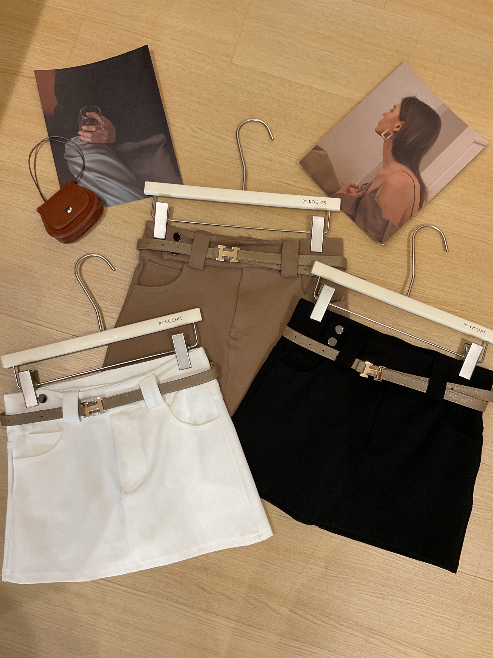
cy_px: 329
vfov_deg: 61.7
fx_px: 551
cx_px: 246
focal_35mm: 29
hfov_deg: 48.2
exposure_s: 1/50
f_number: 1.8
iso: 64
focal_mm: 3
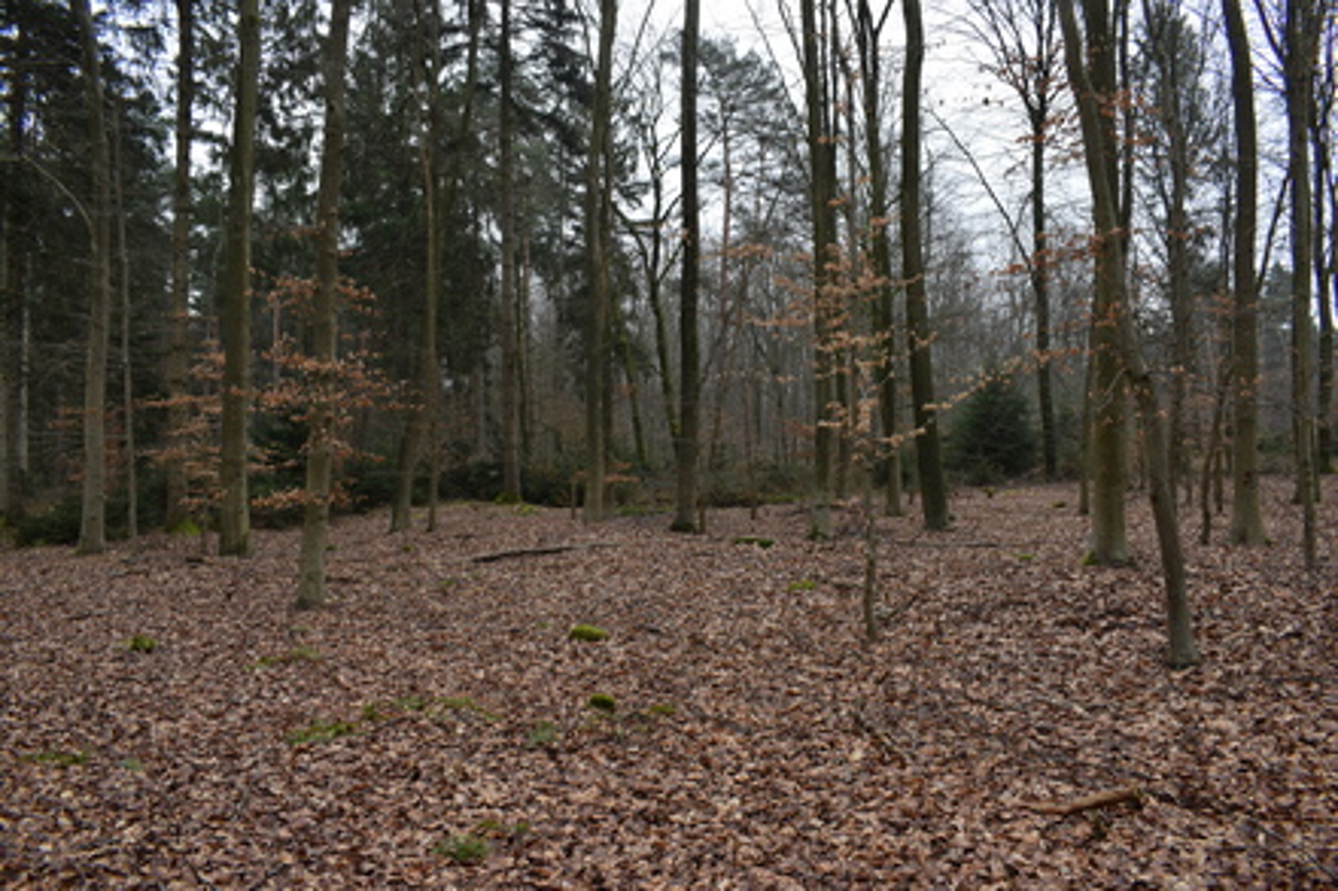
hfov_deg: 67.4
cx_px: 669
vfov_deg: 47.9
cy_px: 446
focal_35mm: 27
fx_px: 1003
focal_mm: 18
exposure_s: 1/250
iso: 400
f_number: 8
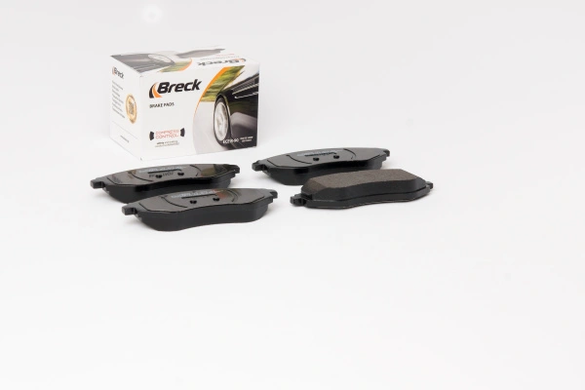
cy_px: 195
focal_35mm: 82
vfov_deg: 16.6
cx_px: 292
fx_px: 1341
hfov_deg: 24.6
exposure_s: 1/200
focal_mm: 55
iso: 100
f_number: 13
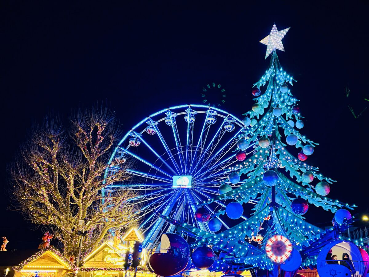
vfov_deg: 53.1
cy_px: 138
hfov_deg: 67.3
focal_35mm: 26
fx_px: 277
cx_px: 184
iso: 320
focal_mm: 5.96
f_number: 1.6
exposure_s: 1/33
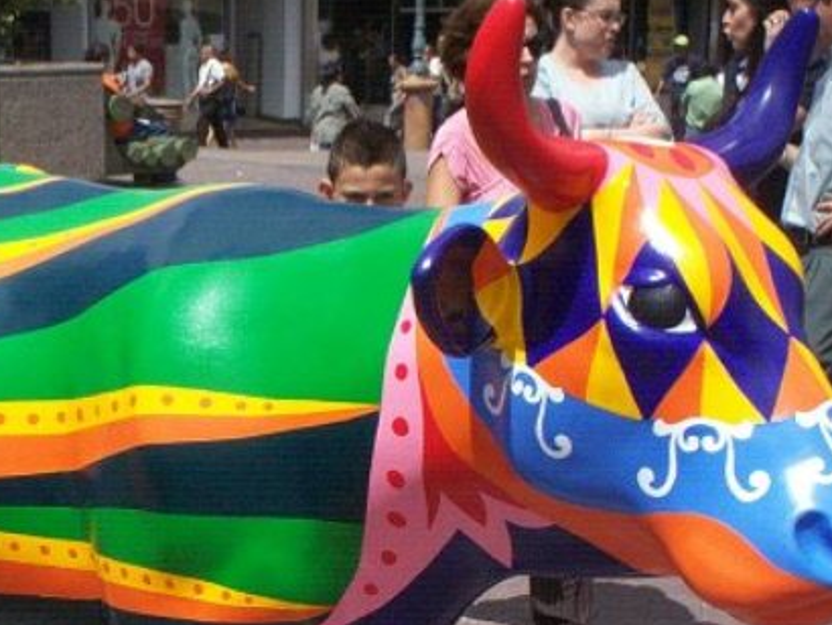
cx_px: 185
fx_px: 2333
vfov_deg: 15.1
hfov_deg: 20.0
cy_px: 533
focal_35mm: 97
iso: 100
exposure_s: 1/869
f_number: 4.5
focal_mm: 6
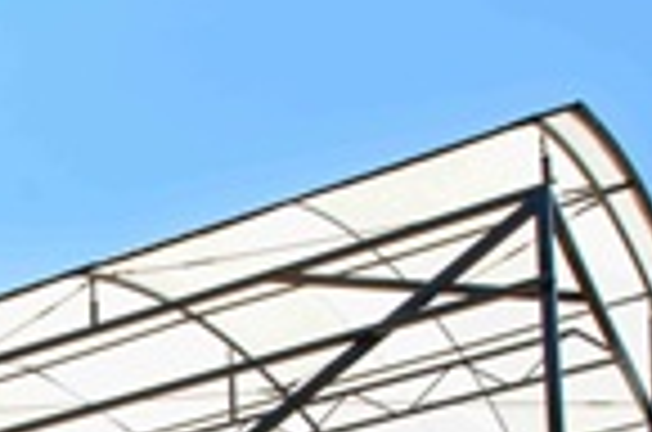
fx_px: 1663
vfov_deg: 13.2
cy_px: 794
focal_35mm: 92
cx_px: -360
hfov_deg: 19.1
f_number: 11
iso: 200
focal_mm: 19
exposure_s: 1/200
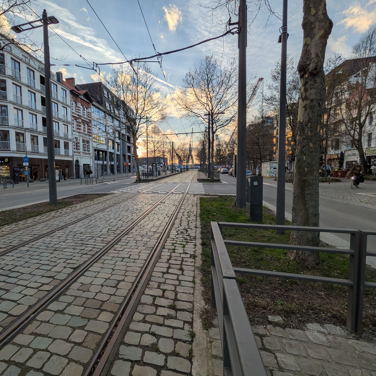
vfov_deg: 84.0
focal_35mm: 17
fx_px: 209
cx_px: 142
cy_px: 183
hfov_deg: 82.5
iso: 50
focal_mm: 1.85
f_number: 2.2
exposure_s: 1/1145
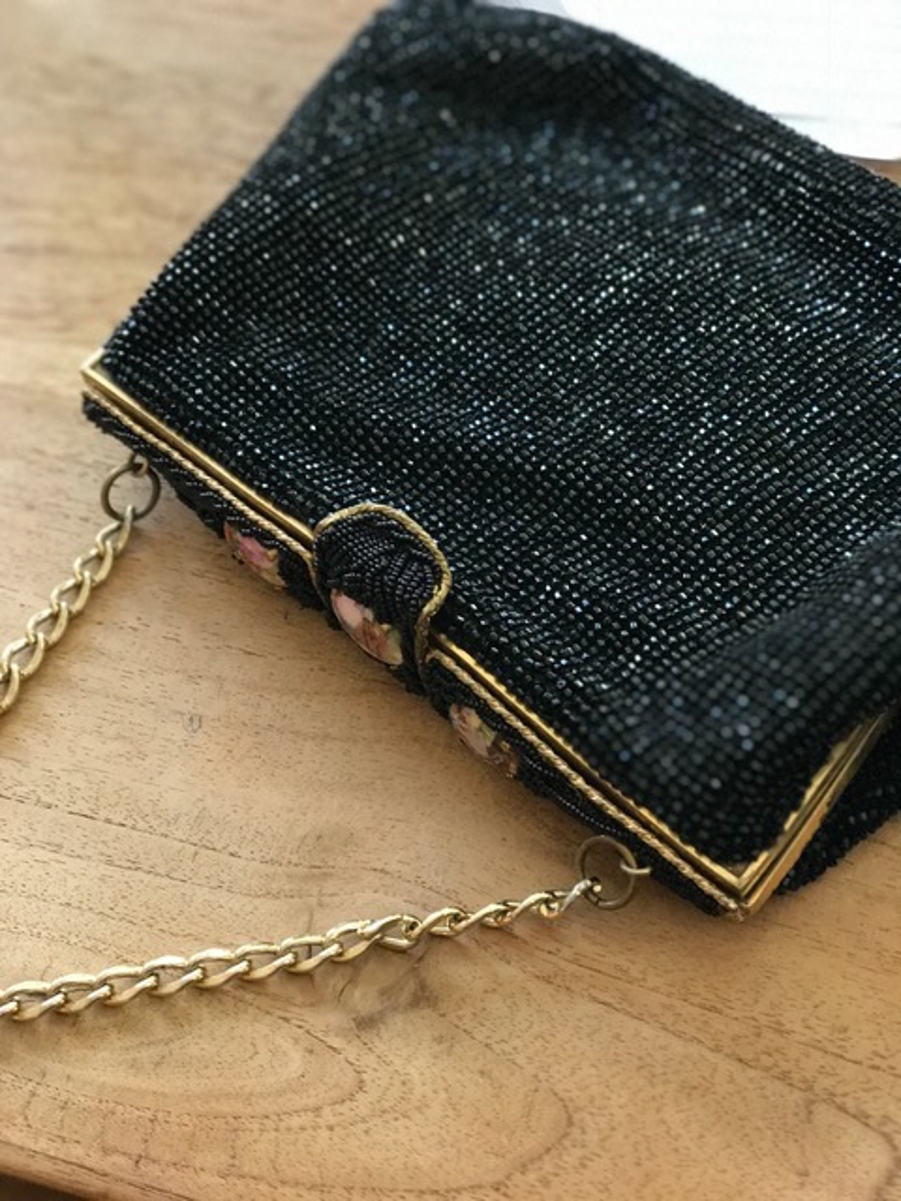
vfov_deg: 33.8
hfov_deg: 25.7
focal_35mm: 57
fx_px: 1978
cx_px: 450
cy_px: 600
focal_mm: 6.6
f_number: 2.8
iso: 200
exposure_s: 1/50
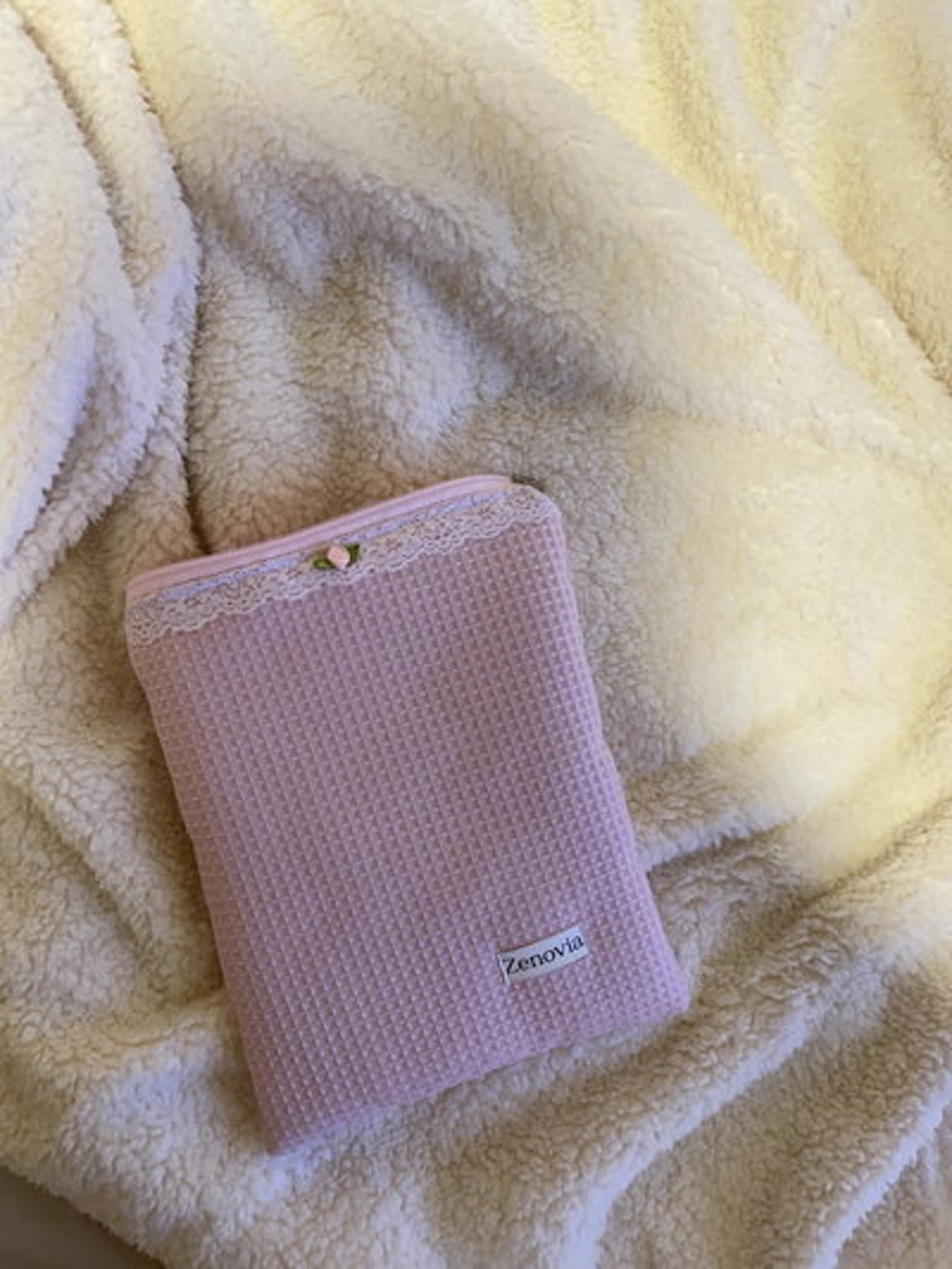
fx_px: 953
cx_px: 476
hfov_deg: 53.1
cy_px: 634
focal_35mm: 26
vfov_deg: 67.3
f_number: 1.6
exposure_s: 1/60
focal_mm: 4.2
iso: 250
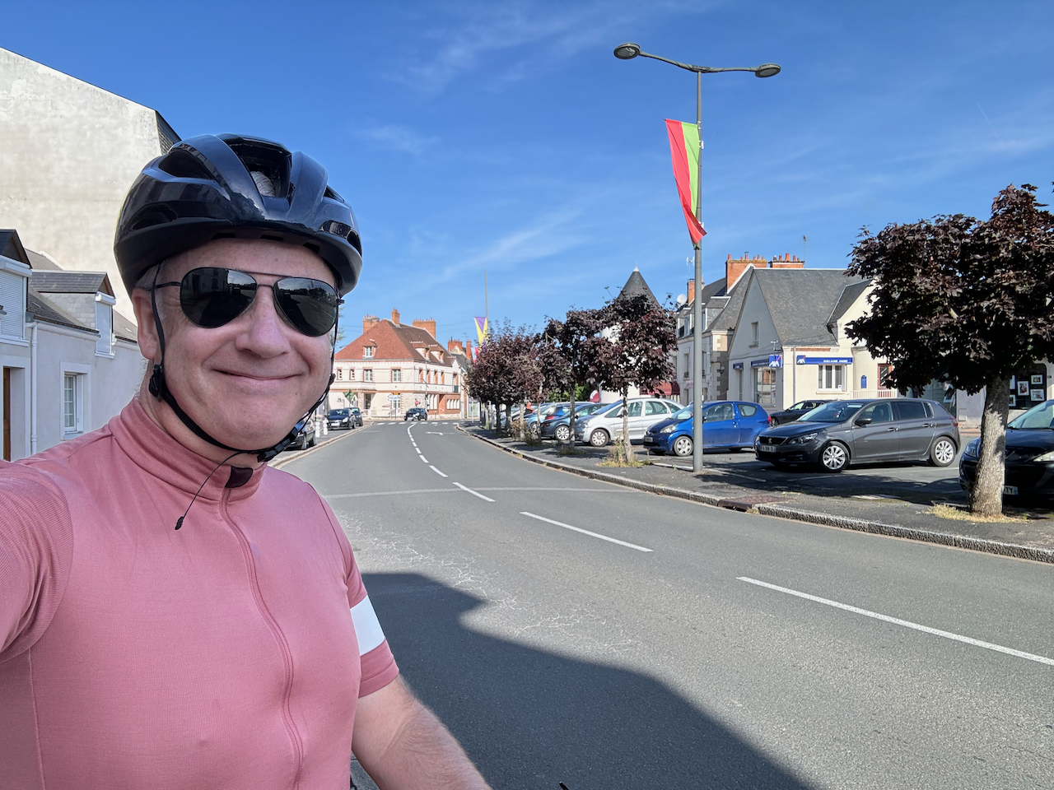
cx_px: 527
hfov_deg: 73.9
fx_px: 700
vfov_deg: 58.9
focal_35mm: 23
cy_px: 395
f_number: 1.9
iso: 25
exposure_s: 1/659
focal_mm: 2.69
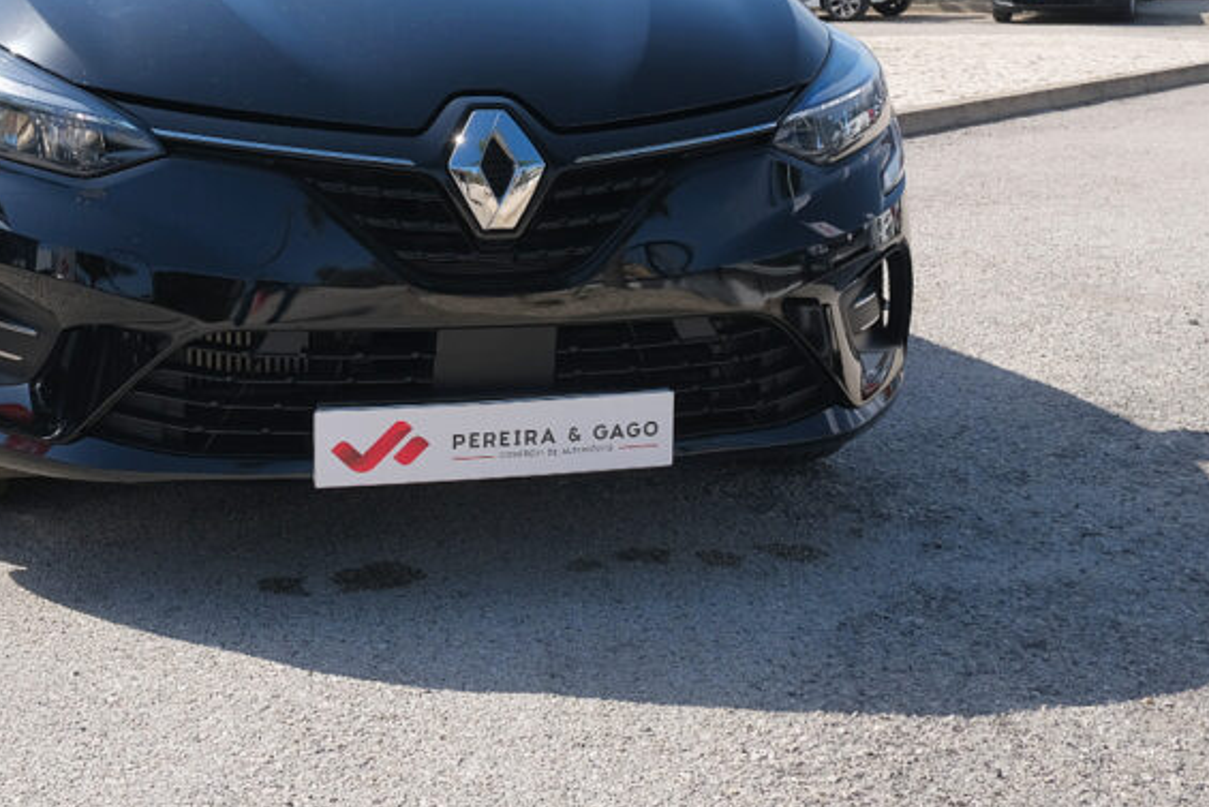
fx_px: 1948
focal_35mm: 58
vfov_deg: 23.0
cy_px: 155
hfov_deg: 34.2
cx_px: 411
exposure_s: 1/250
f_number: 9
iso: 160
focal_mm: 21.5
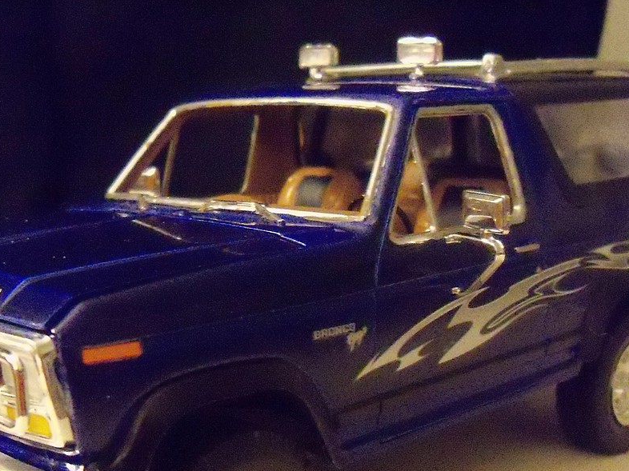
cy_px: 357
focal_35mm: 57
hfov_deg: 33.8
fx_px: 1035
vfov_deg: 25.3
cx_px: 277
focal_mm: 6.2
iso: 1600
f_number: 3.5
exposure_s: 1/10
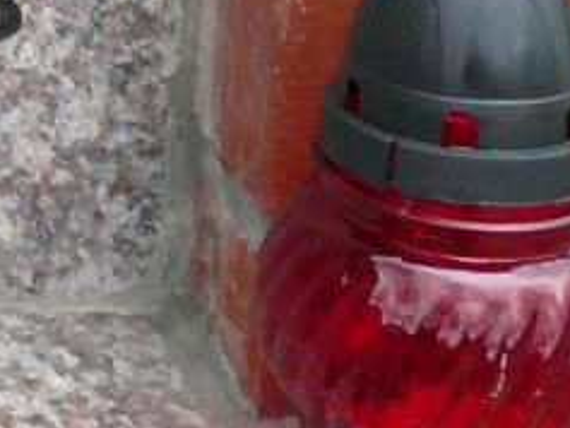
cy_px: -705
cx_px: -637
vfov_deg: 7.2
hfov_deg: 9.6
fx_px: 3114
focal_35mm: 189
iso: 125
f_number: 2.8
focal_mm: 4.6
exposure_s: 1/15
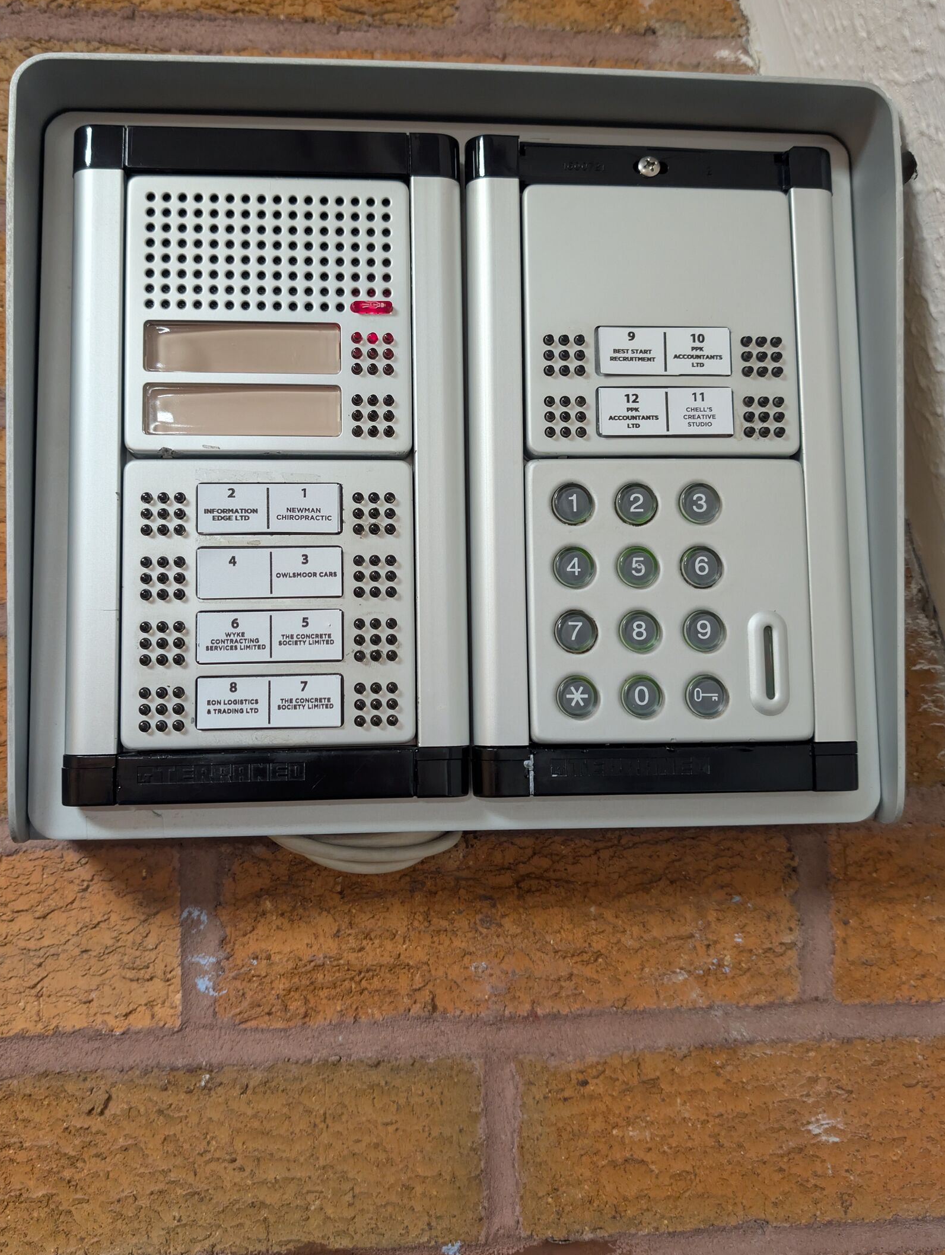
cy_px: 558
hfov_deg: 45.5
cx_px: 440
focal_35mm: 31
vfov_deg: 58.1
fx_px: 1125
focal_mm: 6.9
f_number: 1.68
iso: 508
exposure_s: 1/103
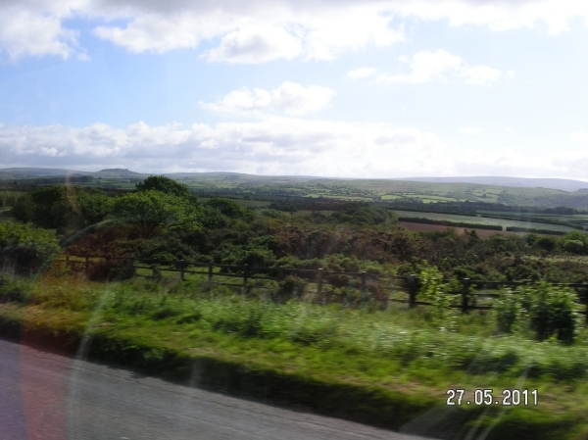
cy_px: 220
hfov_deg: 49.0
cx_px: 294
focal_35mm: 38
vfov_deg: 37.7
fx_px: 645
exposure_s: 1/180
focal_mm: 7.8
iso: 100
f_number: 5.6
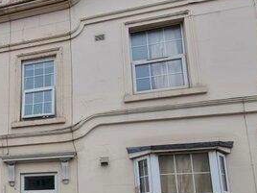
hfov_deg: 48.9
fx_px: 252
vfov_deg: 39.4
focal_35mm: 34
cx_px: 32
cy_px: 167
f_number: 2.2
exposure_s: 1/494
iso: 50
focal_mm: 2.2
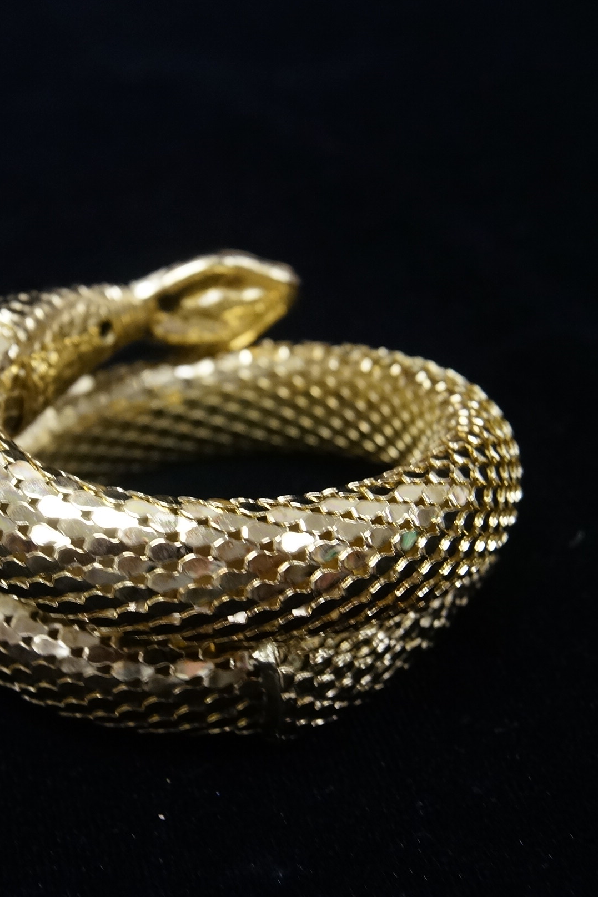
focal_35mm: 59
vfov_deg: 33.9
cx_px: 230
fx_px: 1470
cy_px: 447
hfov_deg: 22.9
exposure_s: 1/20
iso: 1000
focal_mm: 26
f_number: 8
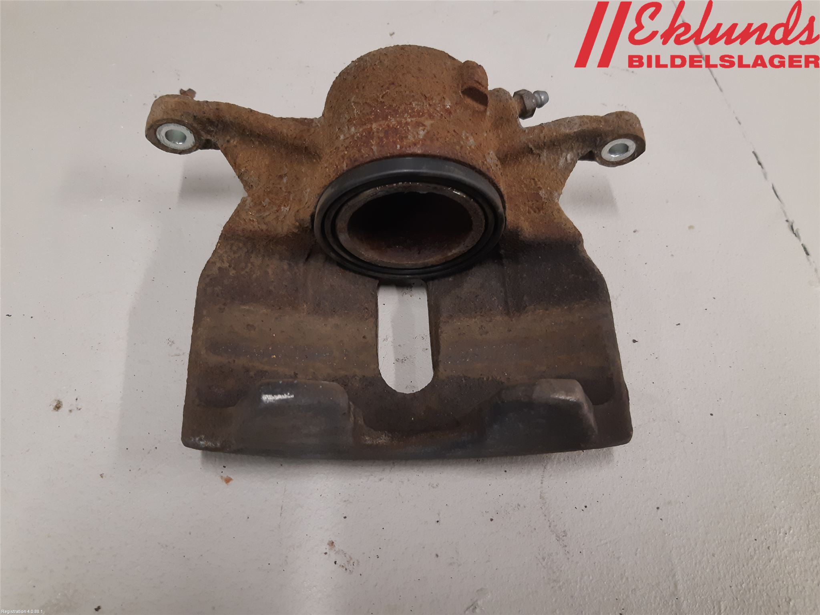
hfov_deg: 67.3
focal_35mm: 26
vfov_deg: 53.1
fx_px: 616
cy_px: 308
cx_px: 410
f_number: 1.7
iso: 160
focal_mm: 3.93
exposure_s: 1/50
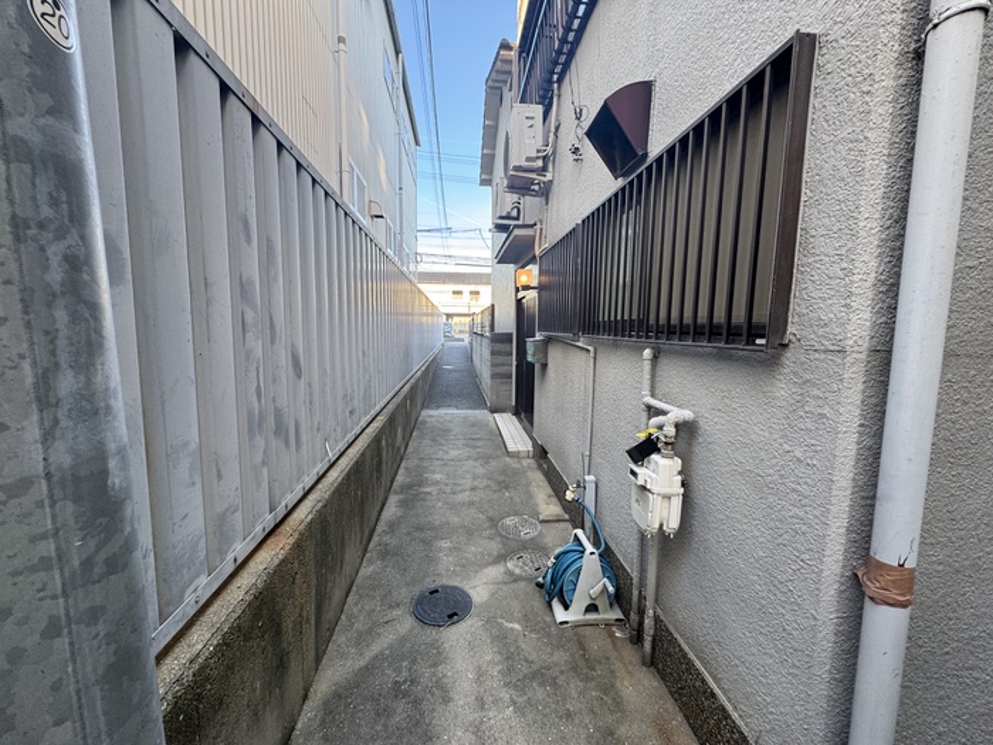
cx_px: 496
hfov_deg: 102.1
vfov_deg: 85.7
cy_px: 372
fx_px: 402
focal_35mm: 14
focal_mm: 2.22
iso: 64
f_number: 2.2
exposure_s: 1/99
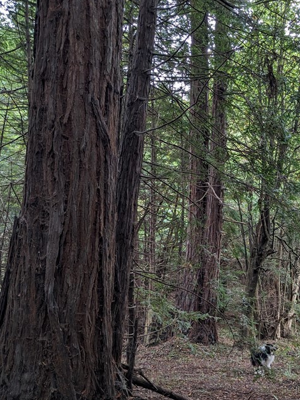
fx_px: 508
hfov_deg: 32.6
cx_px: 202
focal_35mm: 44
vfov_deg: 42.7
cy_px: 243
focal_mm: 4.38
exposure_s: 1/24
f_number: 1.73
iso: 105
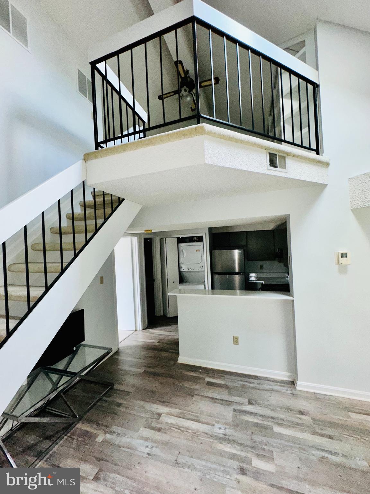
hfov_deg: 85.7
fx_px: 200
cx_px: 185
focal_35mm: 14
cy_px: 247
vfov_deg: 102.1
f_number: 2.2
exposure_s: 1/97
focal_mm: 2.22
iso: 80
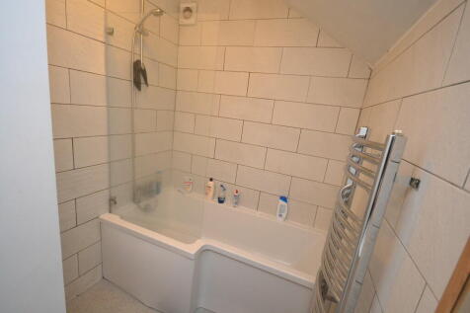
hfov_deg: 95.0
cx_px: 235
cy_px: 156
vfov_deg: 72.0
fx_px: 215
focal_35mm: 16
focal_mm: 11
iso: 3200
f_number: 4.2
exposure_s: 1/60
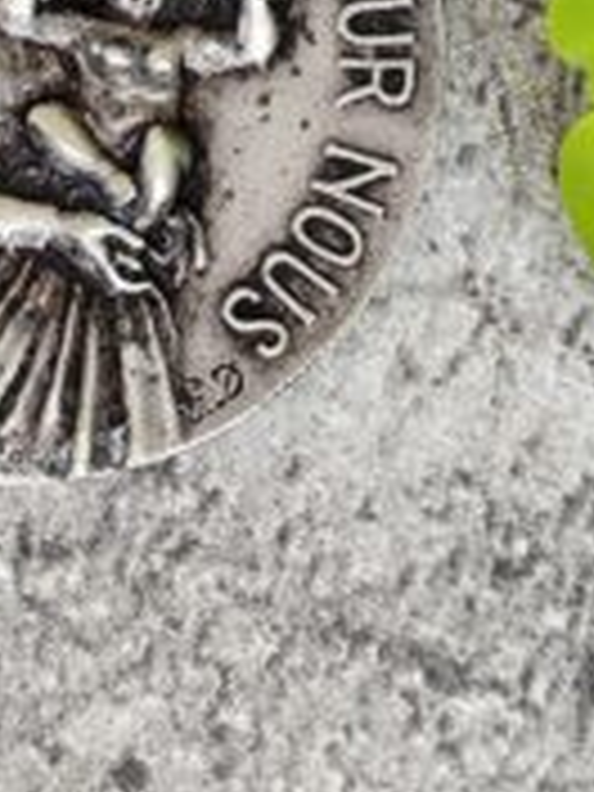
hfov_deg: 7.0
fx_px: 4828
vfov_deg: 9.3
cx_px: 86
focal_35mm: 211
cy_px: -68
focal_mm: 6.19
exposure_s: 1/105
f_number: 1.65
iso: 50
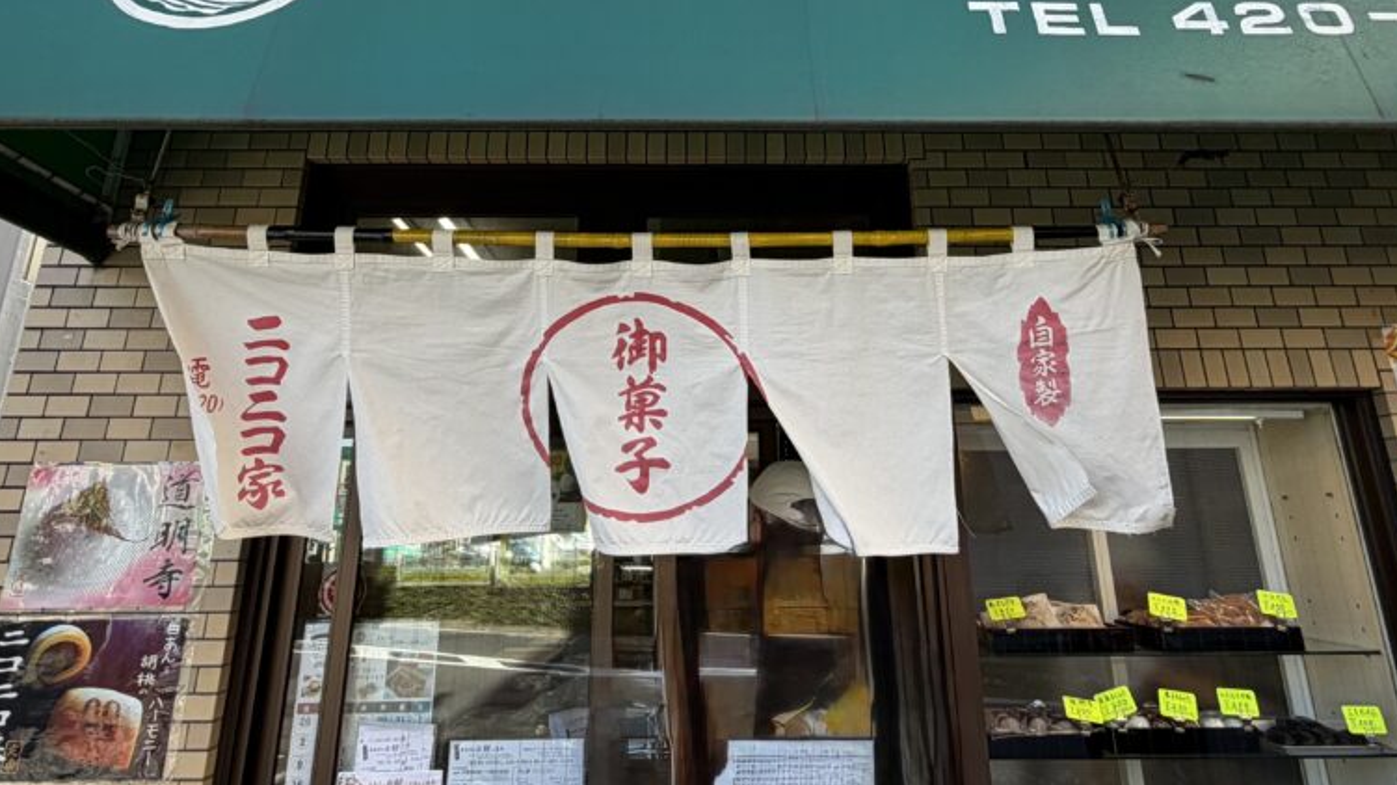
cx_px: 709
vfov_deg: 42.5
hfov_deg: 71.9
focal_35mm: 26
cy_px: 164
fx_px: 963
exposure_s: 1/228
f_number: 2.2
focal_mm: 2.22
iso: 40
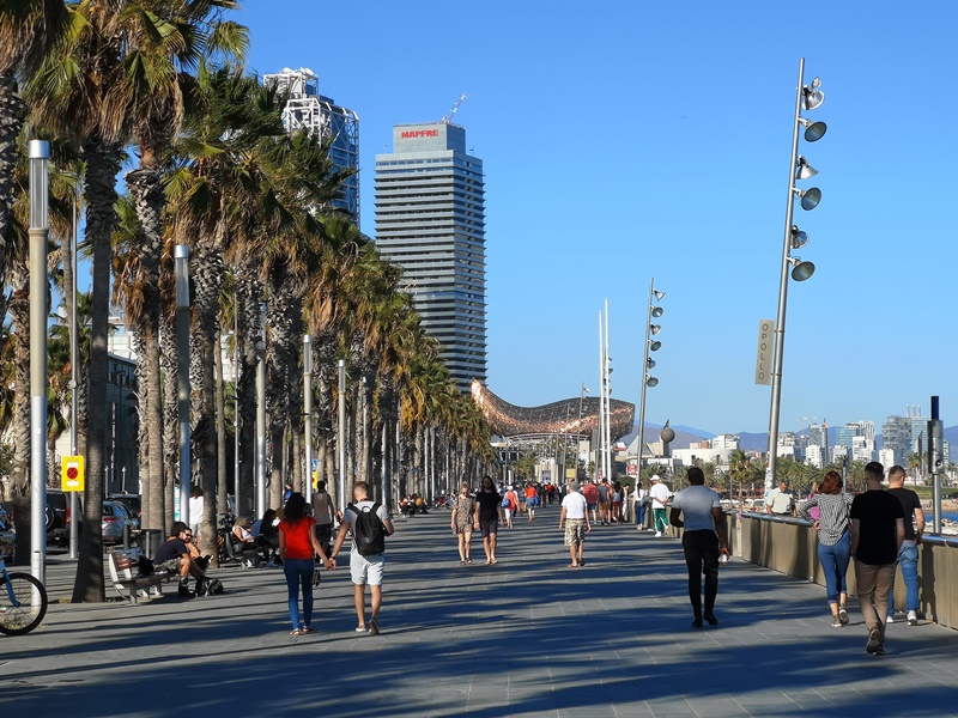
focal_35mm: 91
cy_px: 359
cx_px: 479
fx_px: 2518
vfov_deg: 16.2
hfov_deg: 21.5
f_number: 2.4
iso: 50
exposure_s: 1/1701
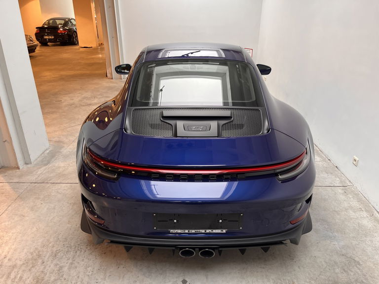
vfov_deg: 53.1
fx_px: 285
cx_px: 190
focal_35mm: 26
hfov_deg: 67.3
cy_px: 142
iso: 80
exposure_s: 1/100
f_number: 1.6
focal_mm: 5.1
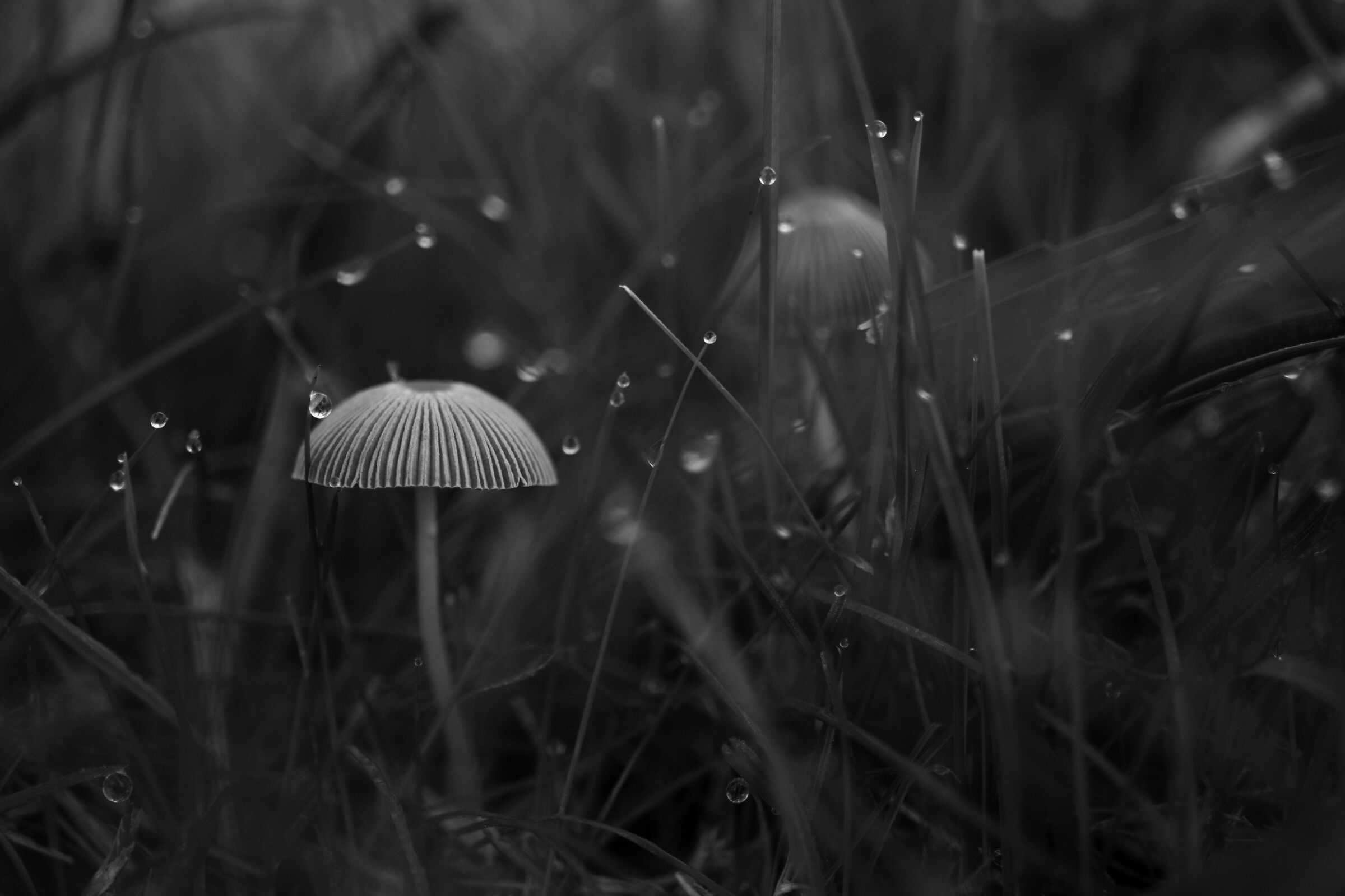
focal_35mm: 75
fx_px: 2802
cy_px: 448
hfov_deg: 27.0
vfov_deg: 18.2
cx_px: 672
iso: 125
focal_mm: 50
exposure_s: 1/600
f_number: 2.8
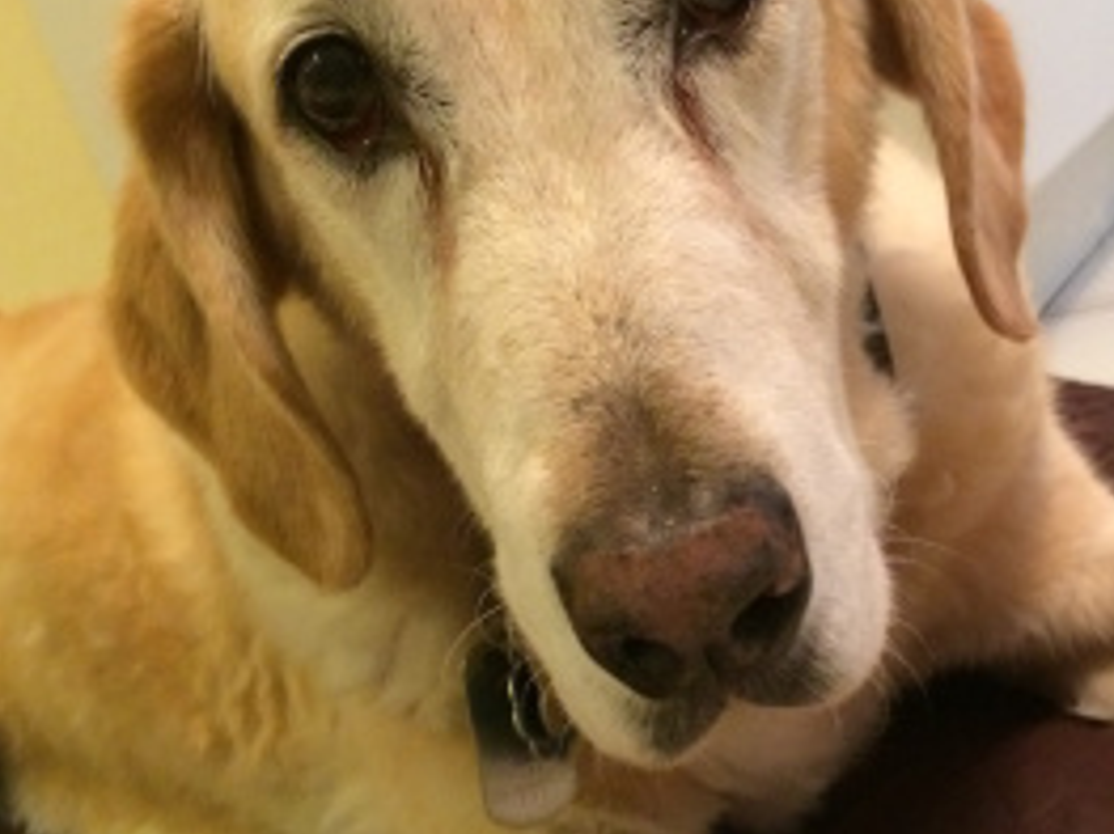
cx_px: 851
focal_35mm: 57
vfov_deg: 25.6
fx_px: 1834
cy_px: 510
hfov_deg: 33.1
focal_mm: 4.12
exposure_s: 1/30
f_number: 2.2
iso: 320
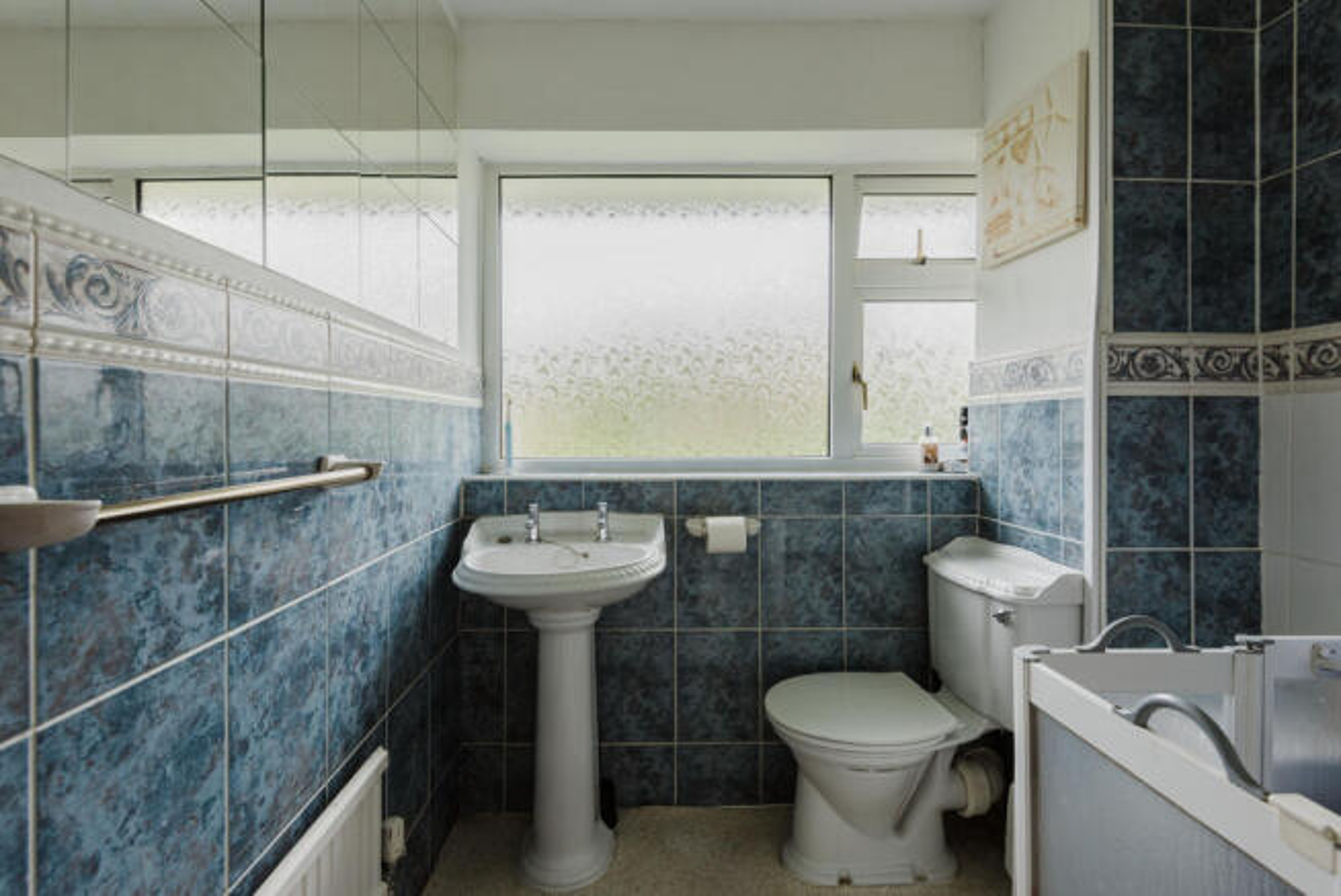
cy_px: 448
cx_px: 670
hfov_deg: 96.7
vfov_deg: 73.8
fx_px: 596
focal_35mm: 16
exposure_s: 1/8
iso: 100
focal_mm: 16
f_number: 8
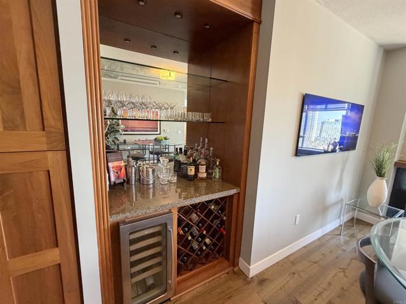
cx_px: 203
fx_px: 164
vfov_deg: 85.7
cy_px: 152
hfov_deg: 102.1
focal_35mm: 14
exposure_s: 1/60
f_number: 2.2
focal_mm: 2.22
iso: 500
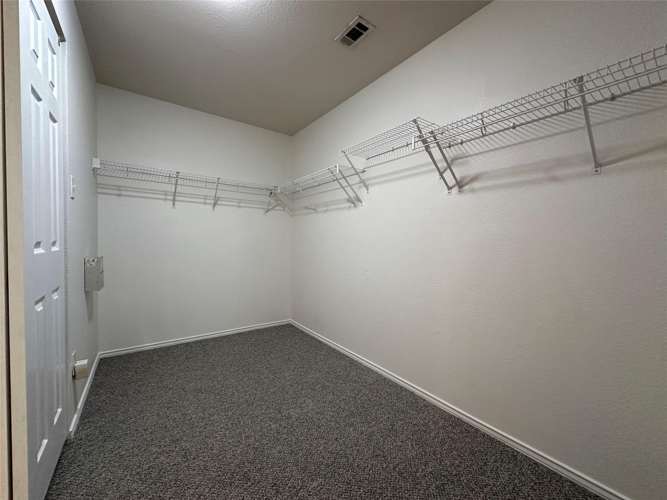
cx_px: 334
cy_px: 250
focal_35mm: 14
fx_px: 270
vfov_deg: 85.7
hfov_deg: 102.1
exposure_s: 1/60
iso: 160
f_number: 2.2
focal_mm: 2.22
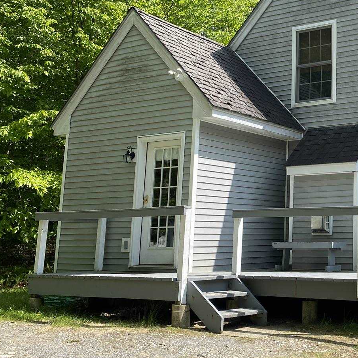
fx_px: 608
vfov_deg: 32.7
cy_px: 139
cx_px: 375
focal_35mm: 52
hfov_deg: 30.1
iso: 32
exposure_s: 1/1484
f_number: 1.8
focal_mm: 4.25
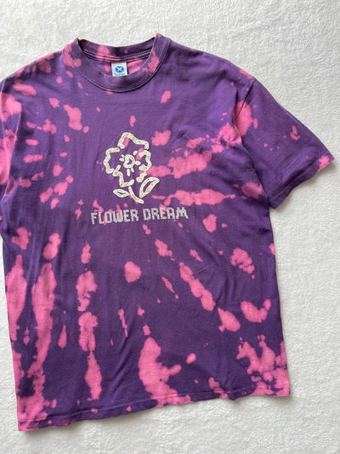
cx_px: 170
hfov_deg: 53.1
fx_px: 340
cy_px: 227
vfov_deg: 67.3
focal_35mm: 26
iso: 64
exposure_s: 1/122
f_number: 1.6
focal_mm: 5.1
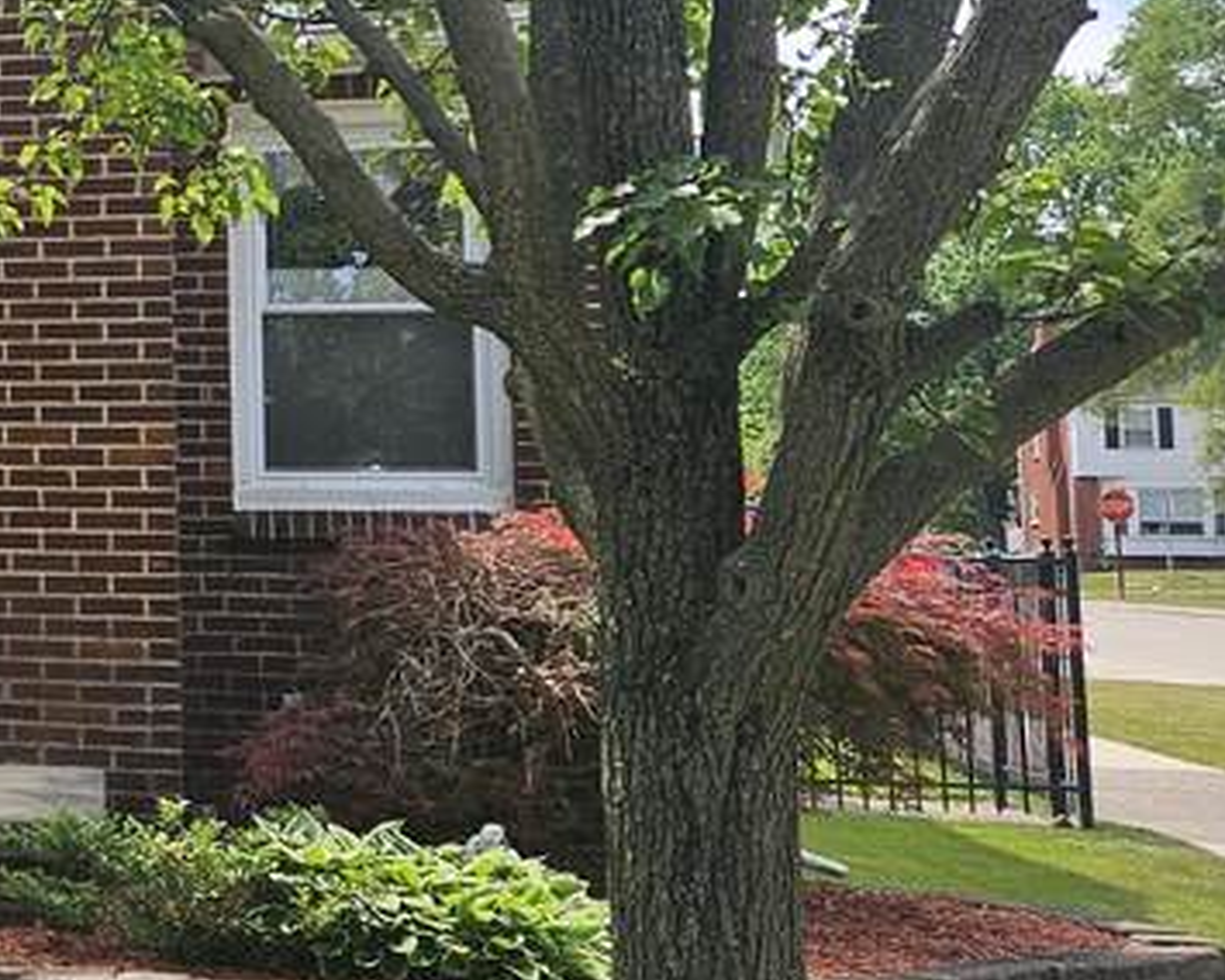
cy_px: 242
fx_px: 2937
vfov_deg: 18.8
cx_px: -587
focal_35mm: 81
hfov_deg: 20.4
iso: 25
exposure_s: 1/790
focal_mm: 5.4
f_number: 1.8
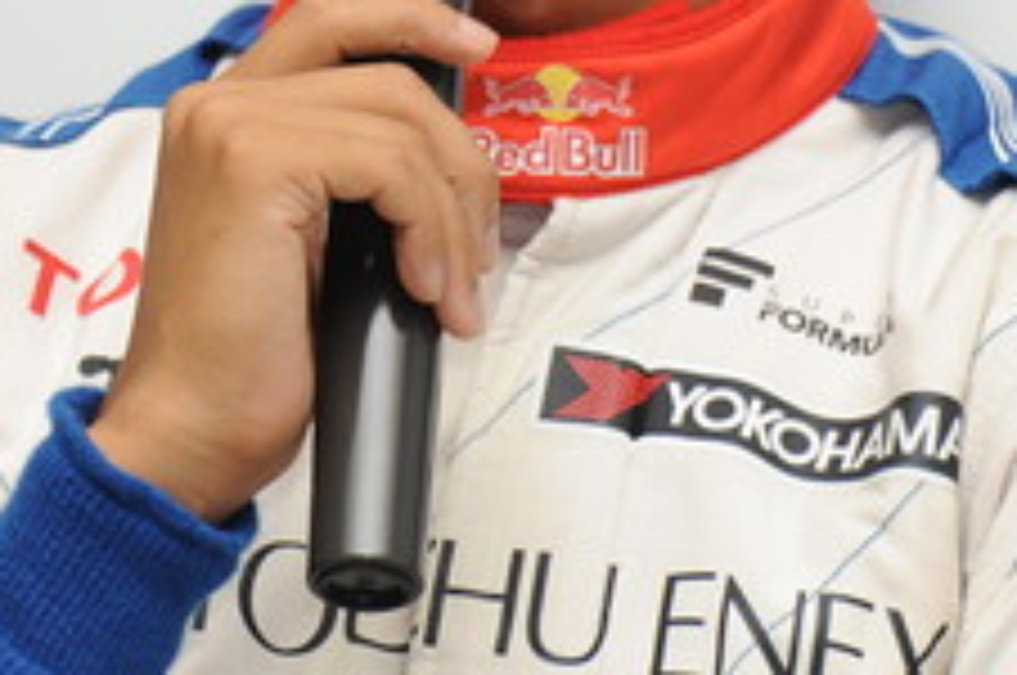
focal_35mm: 638
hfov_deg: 3.2
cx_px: 436
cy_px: -81
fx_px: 17998
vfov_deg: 2.1
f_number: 5.6
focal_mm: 200
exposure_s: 1/250
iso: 800
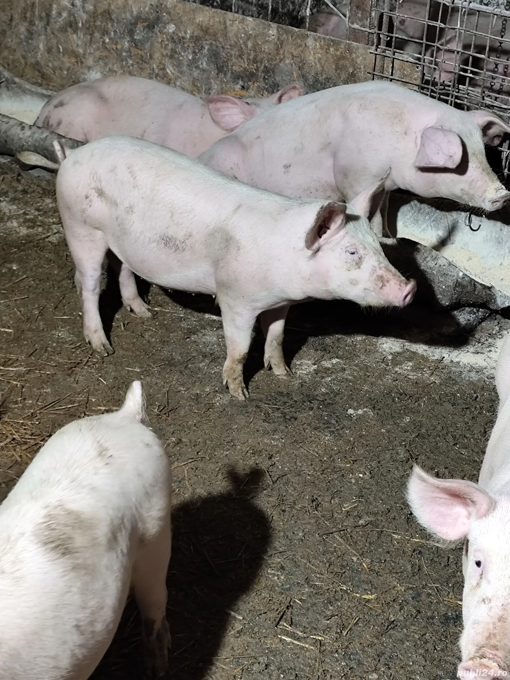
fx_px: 1140
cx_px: 255
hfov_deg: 25.2
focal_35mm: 58
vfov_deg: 33.2
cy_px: 340
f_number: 1.65
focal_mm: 6.19
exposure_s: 1/25
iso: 400
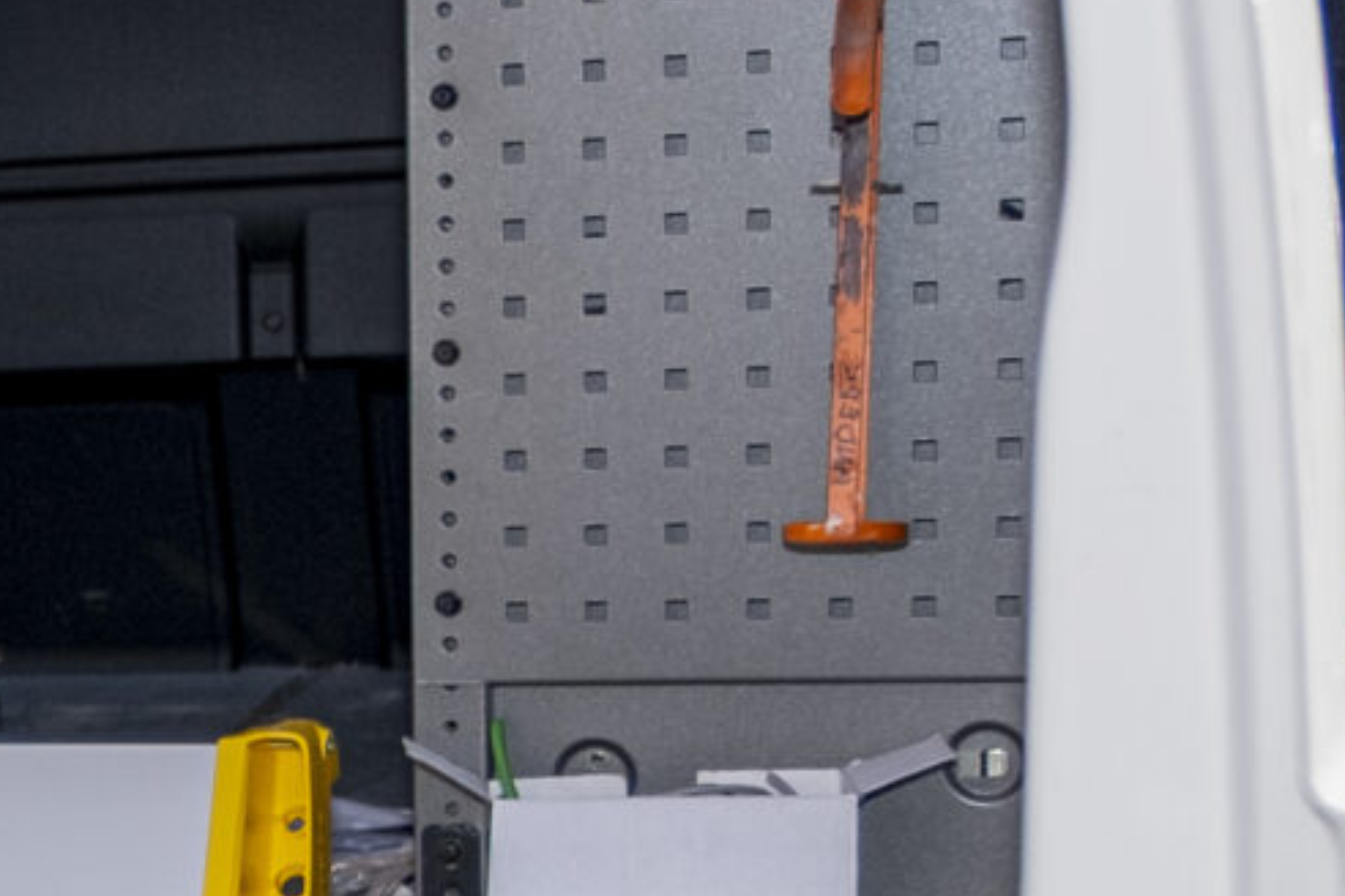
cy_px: 1091
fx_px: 5641
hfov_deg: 12.0
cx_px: -1435
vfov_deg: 9.0
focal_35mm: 151
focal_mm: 19.4
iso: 400
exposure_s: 1/2200
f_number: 2.8
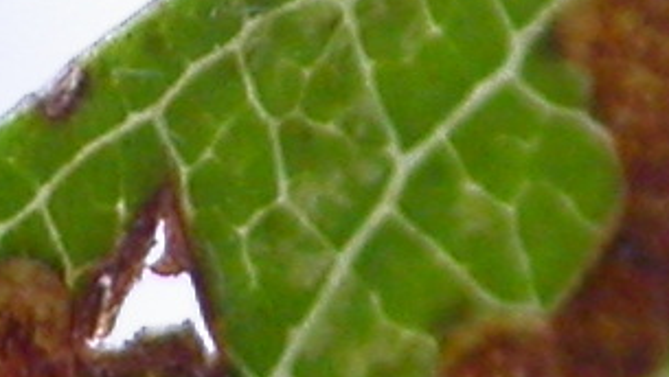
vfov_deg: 1.9
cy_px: 958
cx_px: -105
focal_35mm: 633
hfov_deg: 3.4
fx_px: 11236
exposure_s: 1/70.1
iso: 100
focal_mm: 16.2
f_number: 4
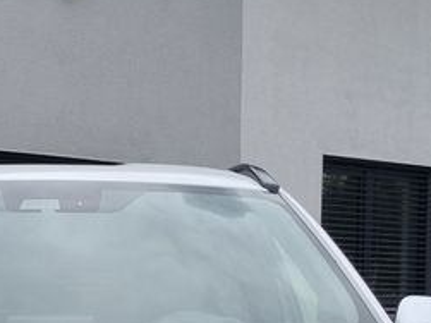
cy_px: 471
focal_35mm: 106
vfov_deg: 13.2
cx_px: 72
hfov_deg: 18.3
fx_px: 1319
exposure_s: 1/1727
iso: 50
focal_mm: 5.4
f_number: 1.8
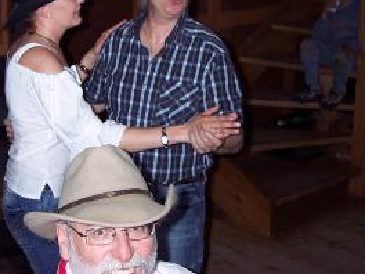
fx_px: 780
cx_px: 127
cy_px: 45
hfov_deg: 26.2
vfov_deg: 19.6
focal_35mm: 74
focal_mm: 8
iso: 100
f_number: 2.8
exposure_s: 1/60
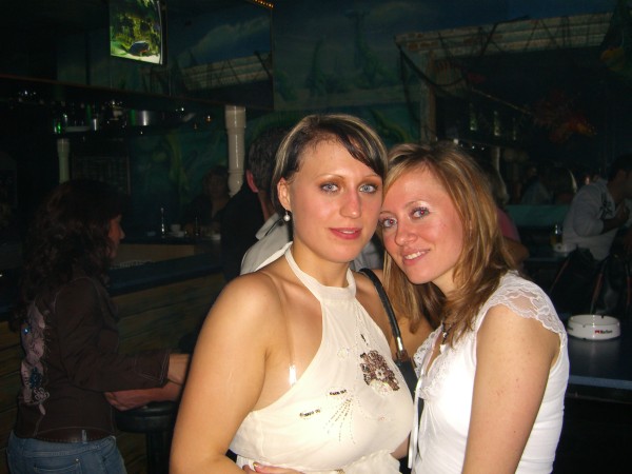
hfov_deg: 49.0
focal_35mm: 38
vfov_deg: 37.7
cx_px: 316
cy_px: 237
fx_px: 694
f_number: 2.8
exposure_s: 1/60
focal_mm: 7.9
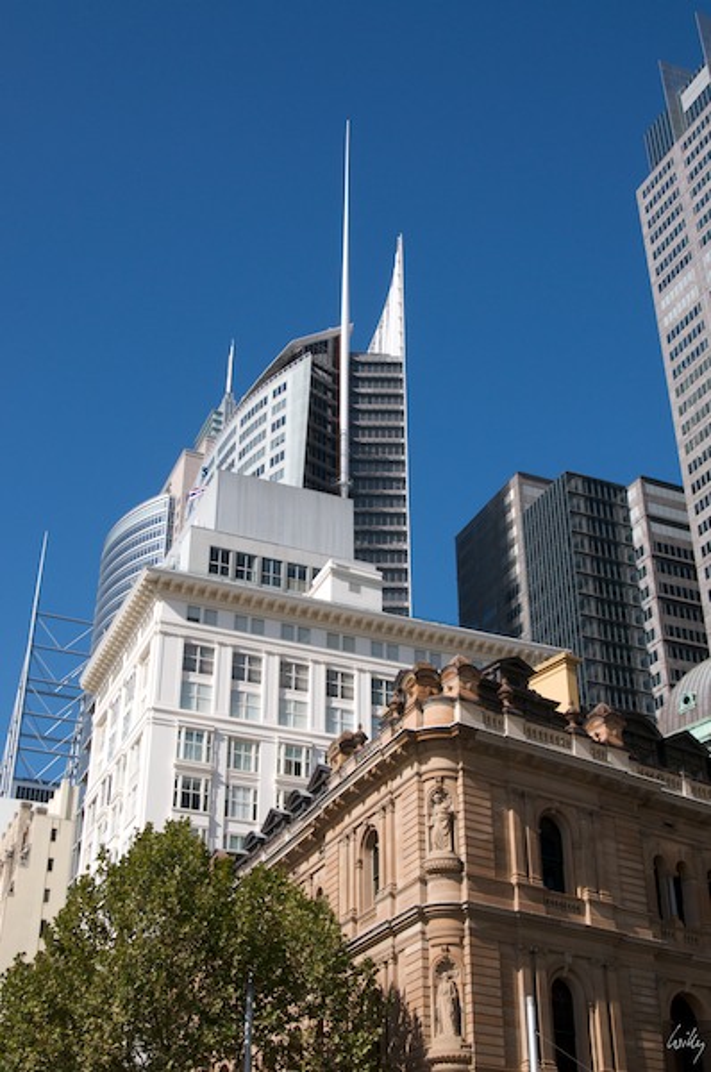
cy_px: 536
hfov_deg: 29.8
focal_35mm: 45
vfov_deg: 43.7
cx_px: 356
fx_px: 1338
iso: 320
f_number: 11
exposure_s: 1/500
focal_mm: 30
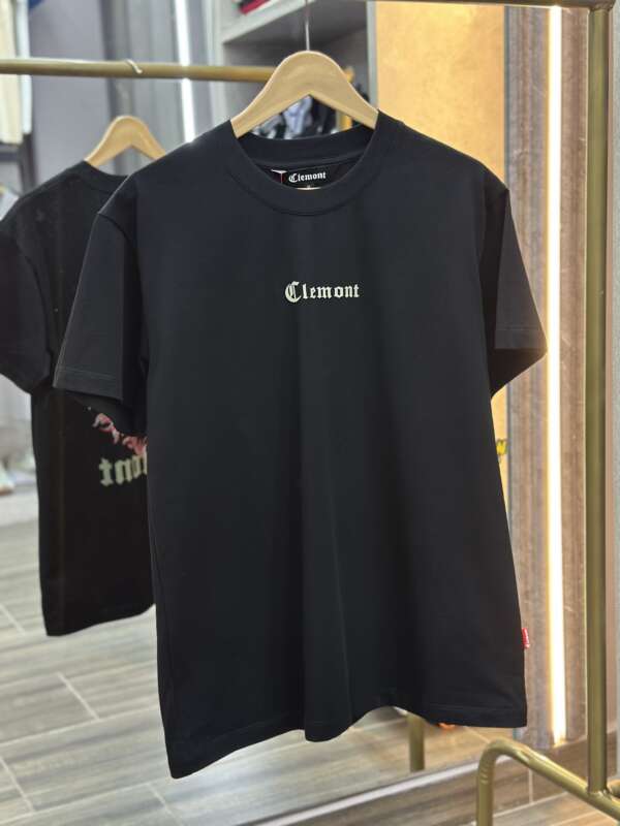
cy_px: 413
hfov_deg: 30.3
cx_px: 310
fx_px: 1146
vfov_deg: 39.7
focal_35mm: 48
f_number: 1.78
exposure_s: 1/60
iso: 320
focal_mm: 6.86
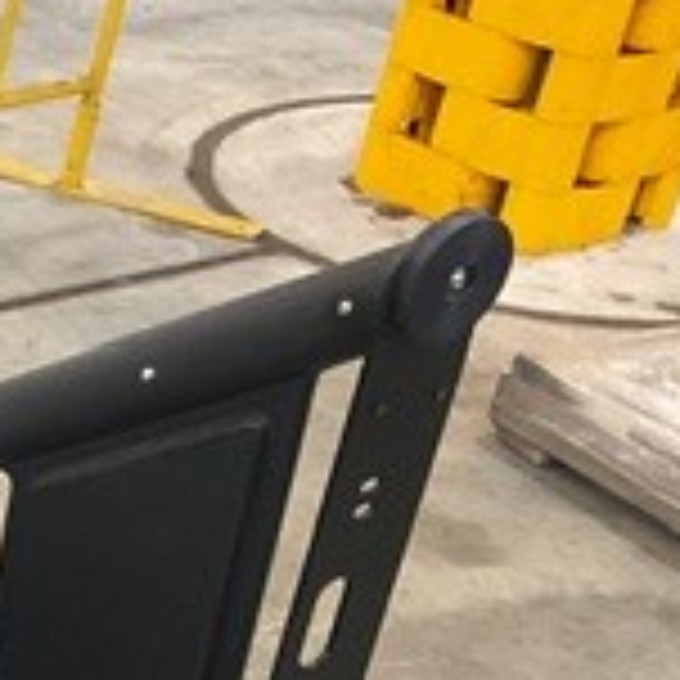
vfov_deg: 15.6
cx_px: -743
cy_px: 712
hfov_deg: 13.4
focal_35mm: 109
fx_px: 2422
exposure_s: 1/50
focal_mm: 3
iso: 250
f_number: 1.8
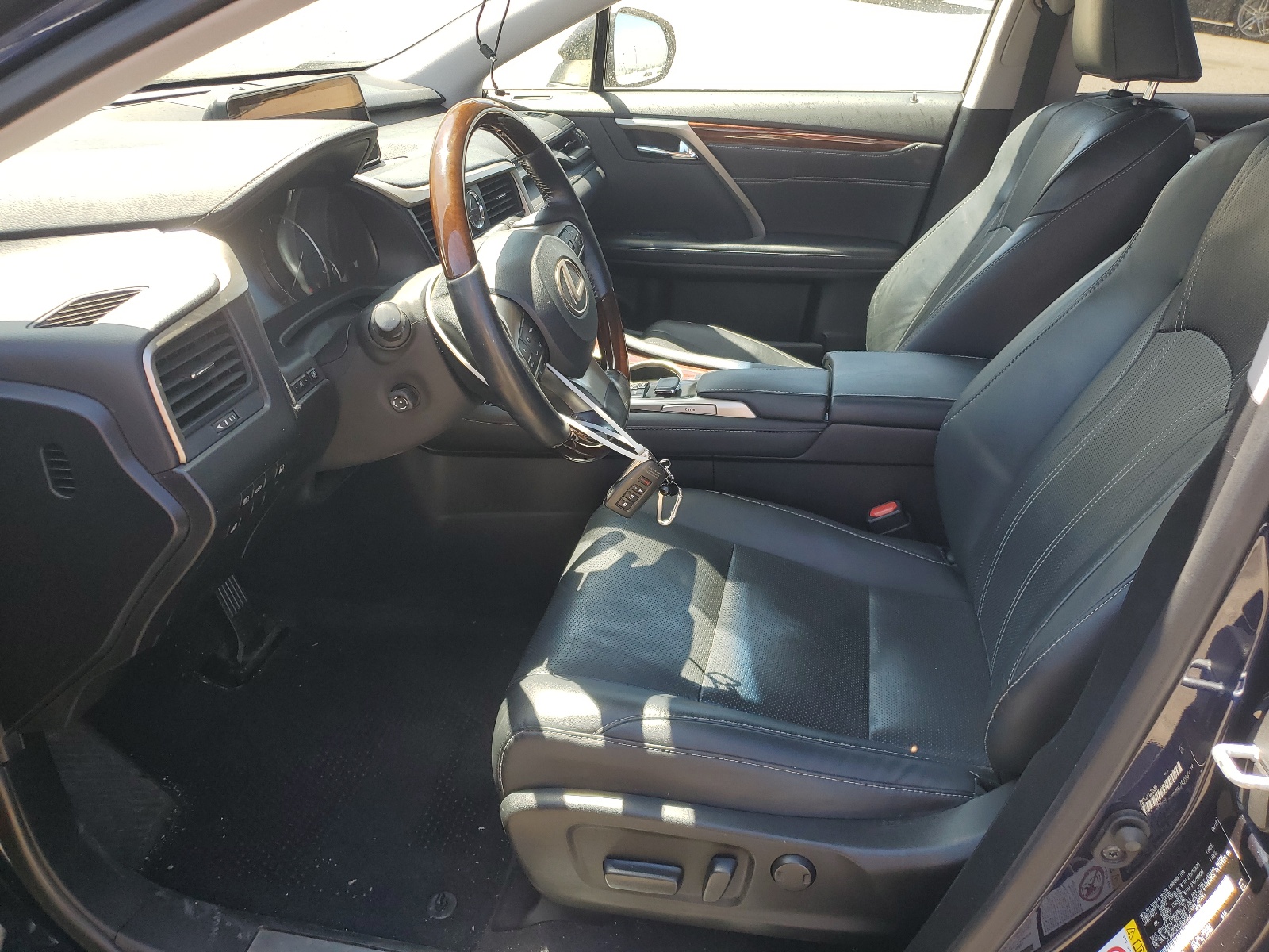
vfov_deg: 53.1
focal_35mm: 26
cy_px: 476
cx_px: 634
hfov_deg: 67.3
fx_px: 953
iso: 50
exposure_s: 1/333
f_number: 1.5
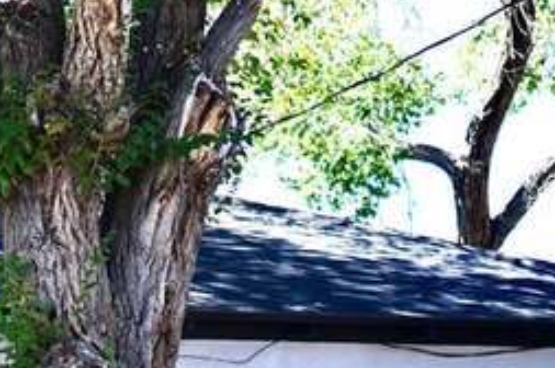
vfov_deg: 11.4
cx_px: -26
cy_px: 568
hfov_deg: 17.5
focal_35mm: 114
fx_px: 1755
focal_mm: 24
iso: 100
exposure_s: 1/2000
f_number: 1.4
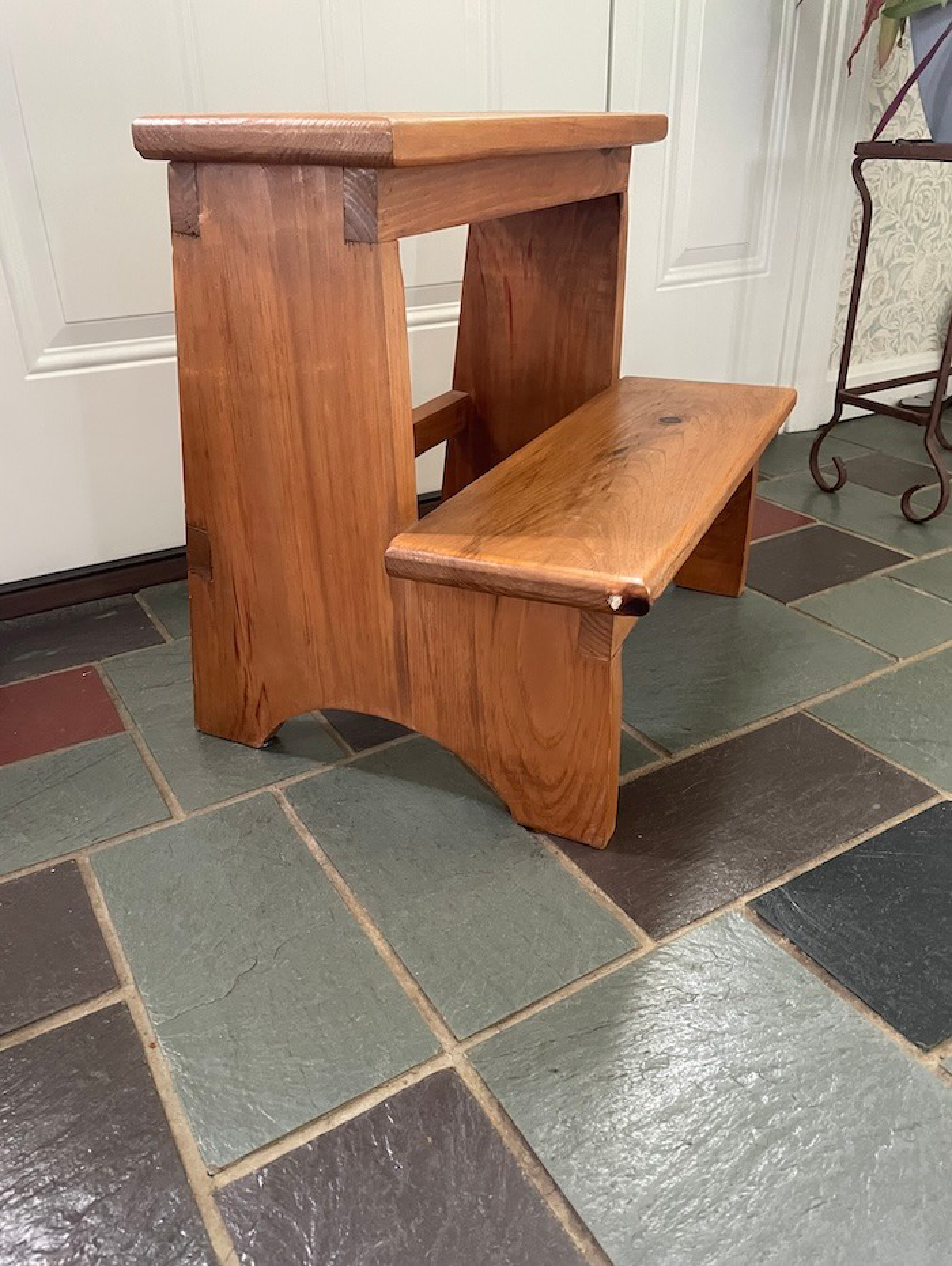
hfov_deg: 53.1
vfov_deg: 67.3
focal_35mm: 26
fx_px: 952
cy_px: 633
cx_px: 476
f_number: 1.6
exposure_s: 1/60
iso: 500
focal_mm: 4.2
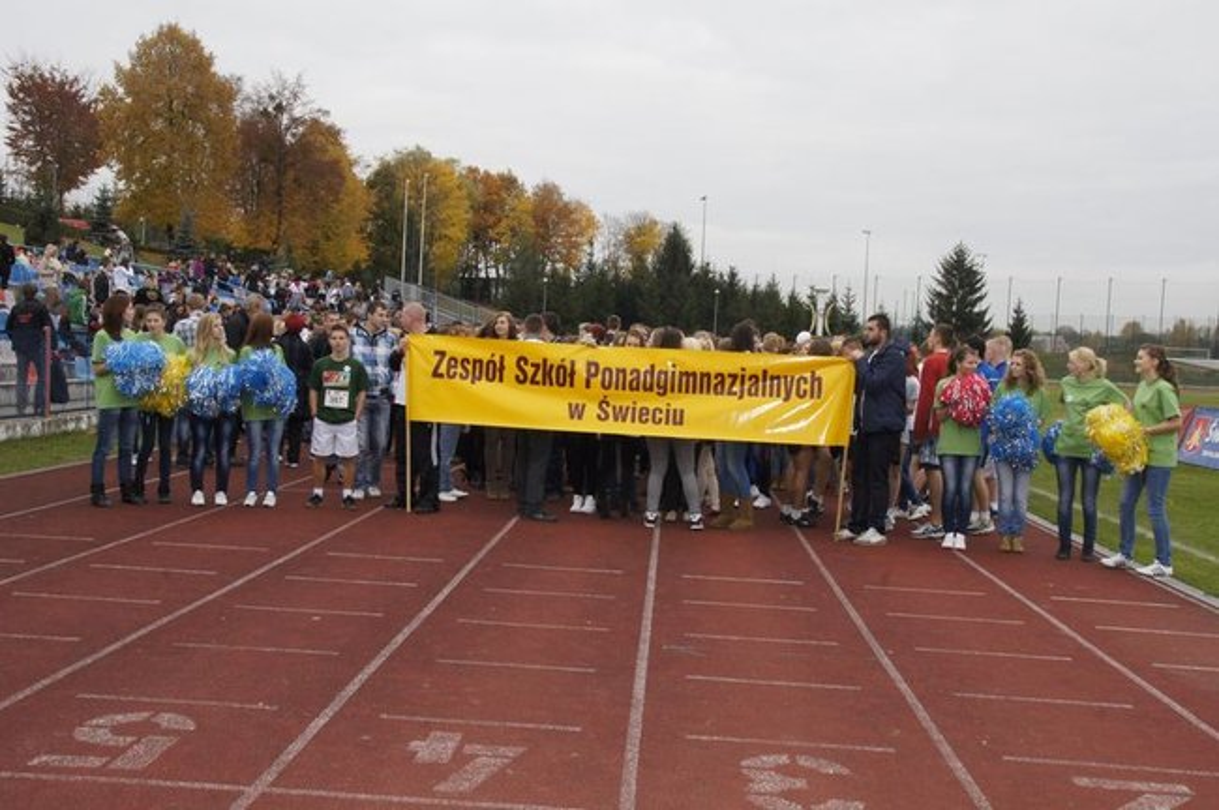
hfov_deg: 49.6
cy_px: 405
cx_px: 610
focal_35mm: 39
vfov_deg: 34.1
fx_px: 1319
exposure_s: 1/160
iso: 1600
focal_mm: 26
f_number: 18
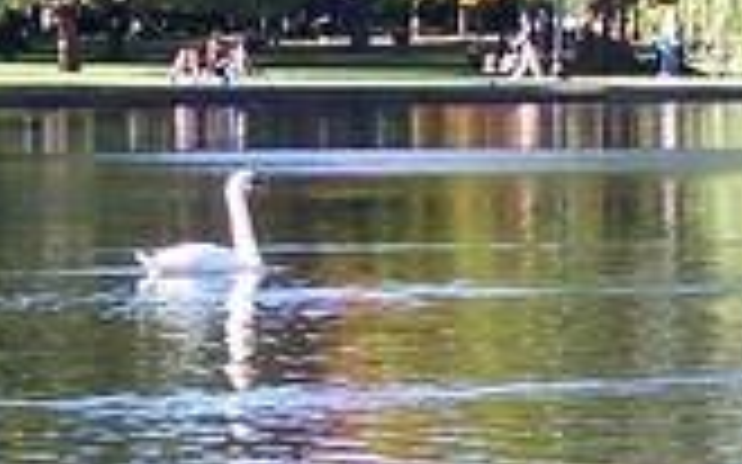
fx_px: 4912
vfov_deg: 5.4
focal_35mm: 243
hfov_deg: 8.6
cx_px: -49
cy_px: 155
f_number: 3.1
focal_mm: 9.8
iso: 80
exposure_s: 1/200
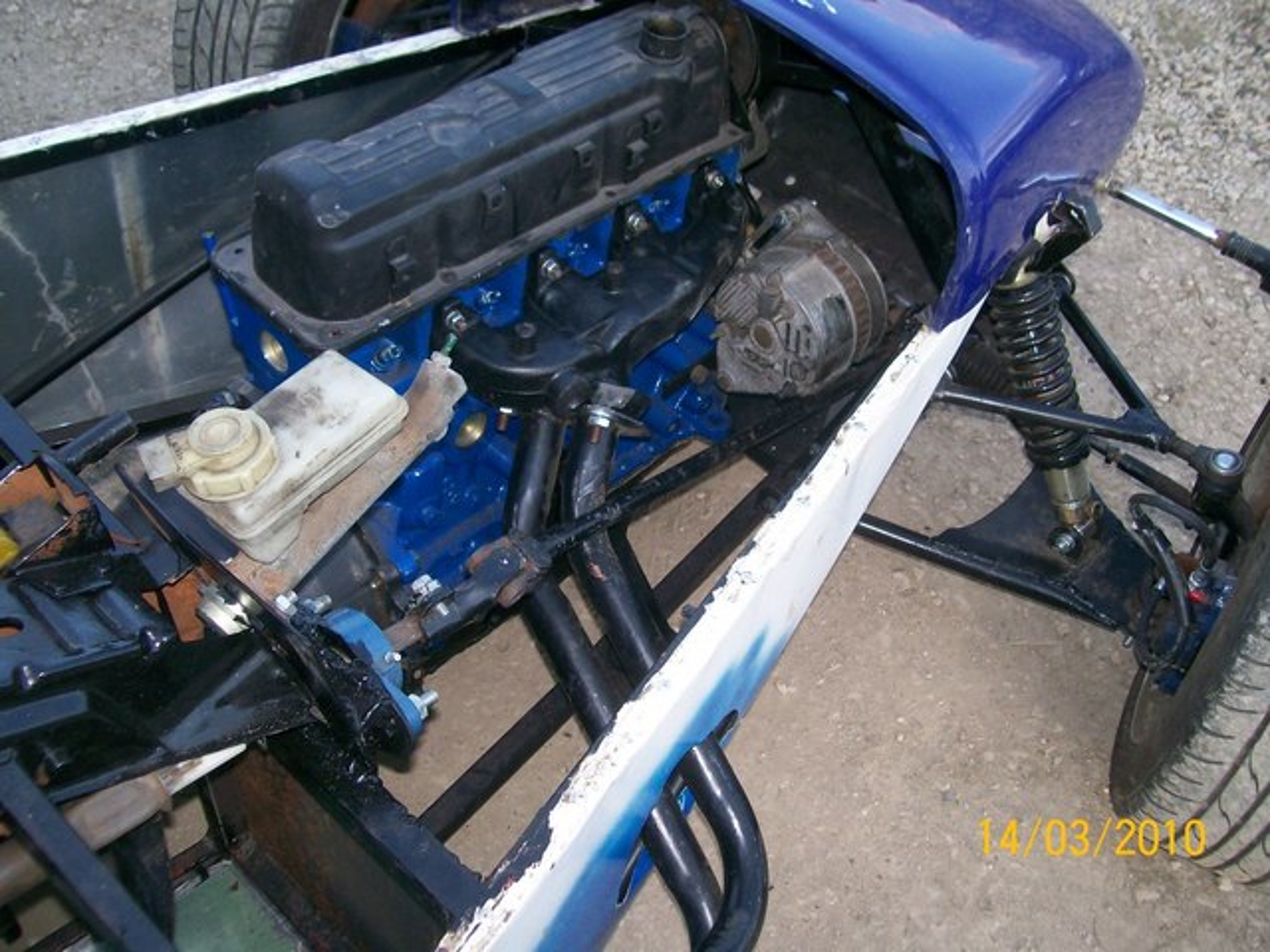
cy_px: 476
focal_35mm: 36
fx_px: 1321
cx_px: 635
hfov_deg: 51.4
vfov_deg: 39.7
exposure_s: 1/64
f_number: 2.7
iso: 80
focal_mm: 6
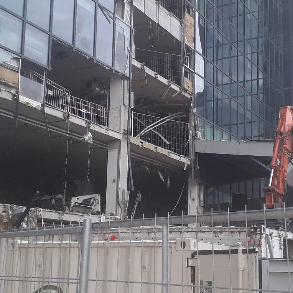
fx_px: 306
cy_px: 147
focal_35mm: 32
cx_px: 176
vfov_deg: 51.1
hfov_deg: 50.8
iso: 40
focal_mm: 3.6
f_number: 1.9
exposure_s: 1/100
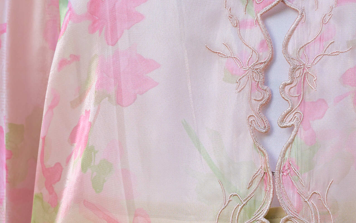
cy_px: 304
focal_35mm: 126
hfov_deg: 16.5
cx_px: 259
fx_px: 1223
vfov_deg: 10.2
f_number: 7.1
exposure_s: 1/160
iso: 160
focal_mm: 47
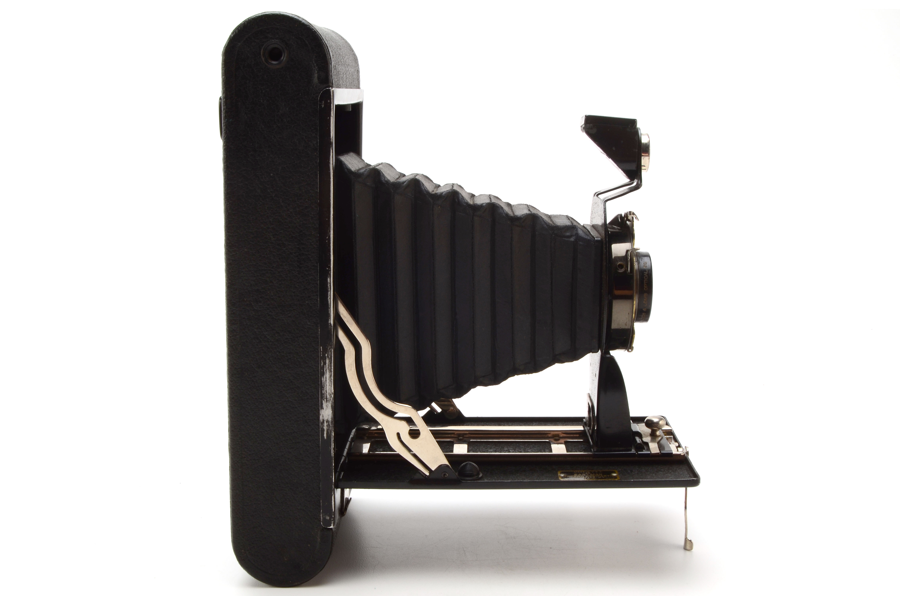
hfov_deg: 43.7
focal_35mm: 45
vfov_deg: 29.7
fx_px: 1123
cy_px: 298
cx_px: 450
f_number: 25
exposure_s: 1/160
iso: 100
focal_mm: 30
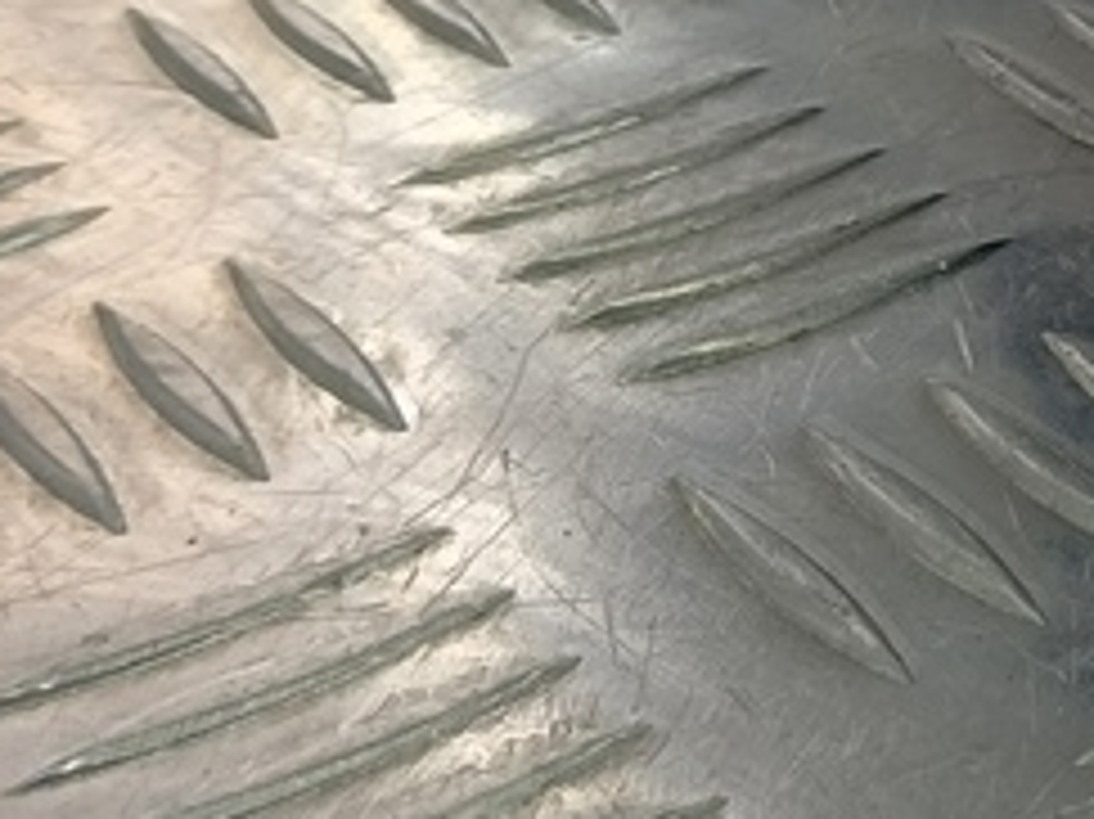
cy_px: 171
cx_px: 1949
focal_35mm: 97
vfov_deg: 15.1
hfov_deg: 16.9
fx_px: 3064
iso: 108
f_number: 1.6
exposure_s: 1/100
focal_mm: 4.11
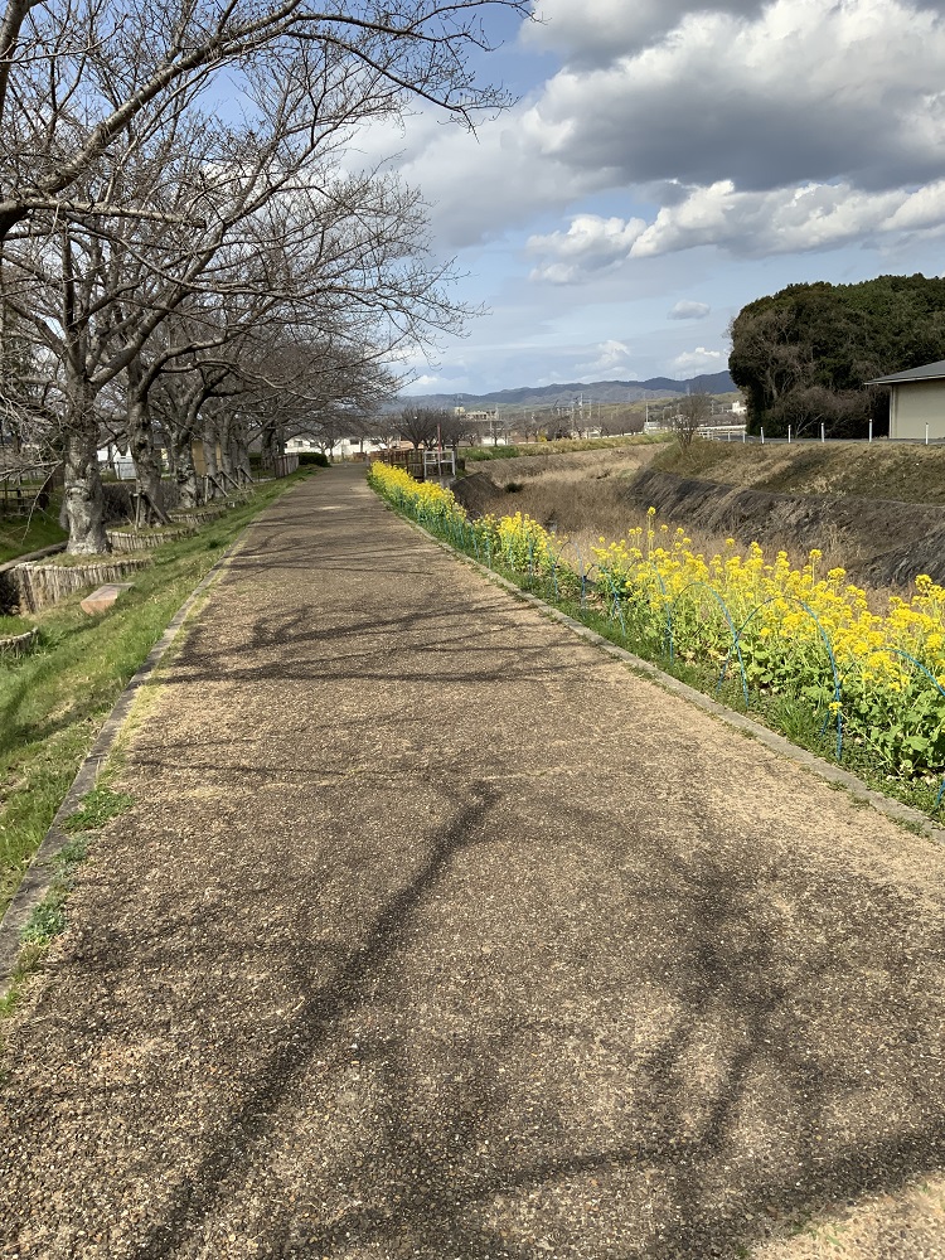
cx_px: 472
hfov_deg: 48.2
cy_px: 630
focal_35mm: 29
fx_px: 1056
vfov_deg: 61.7
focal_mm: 3
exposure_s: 1/1984
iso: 16
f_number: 1.8
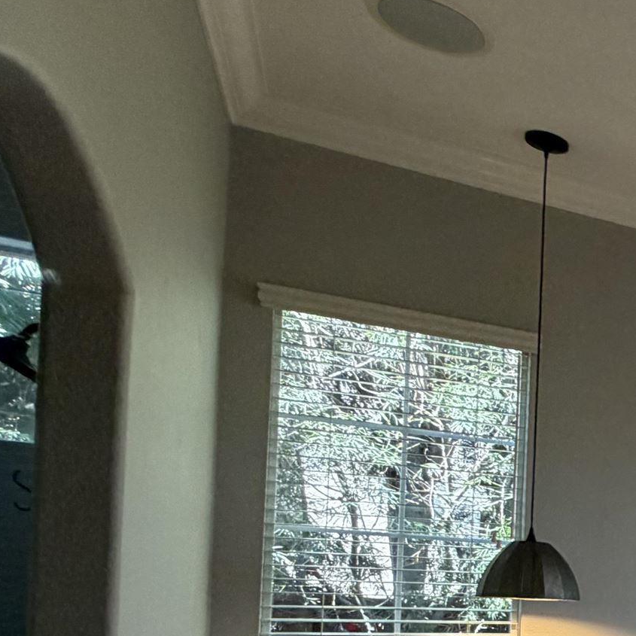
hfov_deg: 25.2
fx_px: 935
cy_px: 616
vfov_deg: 34.6
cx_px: 1020
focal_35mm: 45
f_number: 2.2
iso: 320
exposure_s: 1/120
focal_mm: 2.22
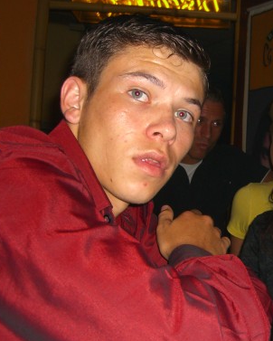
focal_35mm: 59
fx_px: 595
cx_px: 243
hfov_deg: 25.1
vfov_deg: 31.9
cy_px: 185
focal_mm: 7.9
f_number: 2.8
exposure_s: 1/60
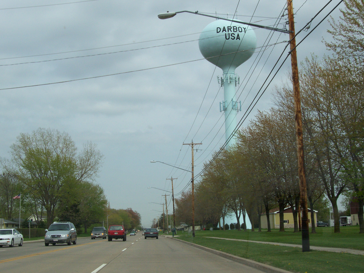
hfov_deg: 36.2
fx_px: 557
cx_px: 182
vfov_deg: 27.5
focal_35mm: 53
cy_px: 136
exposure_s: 1/299
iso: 80
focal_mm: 8.7
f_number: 6.1
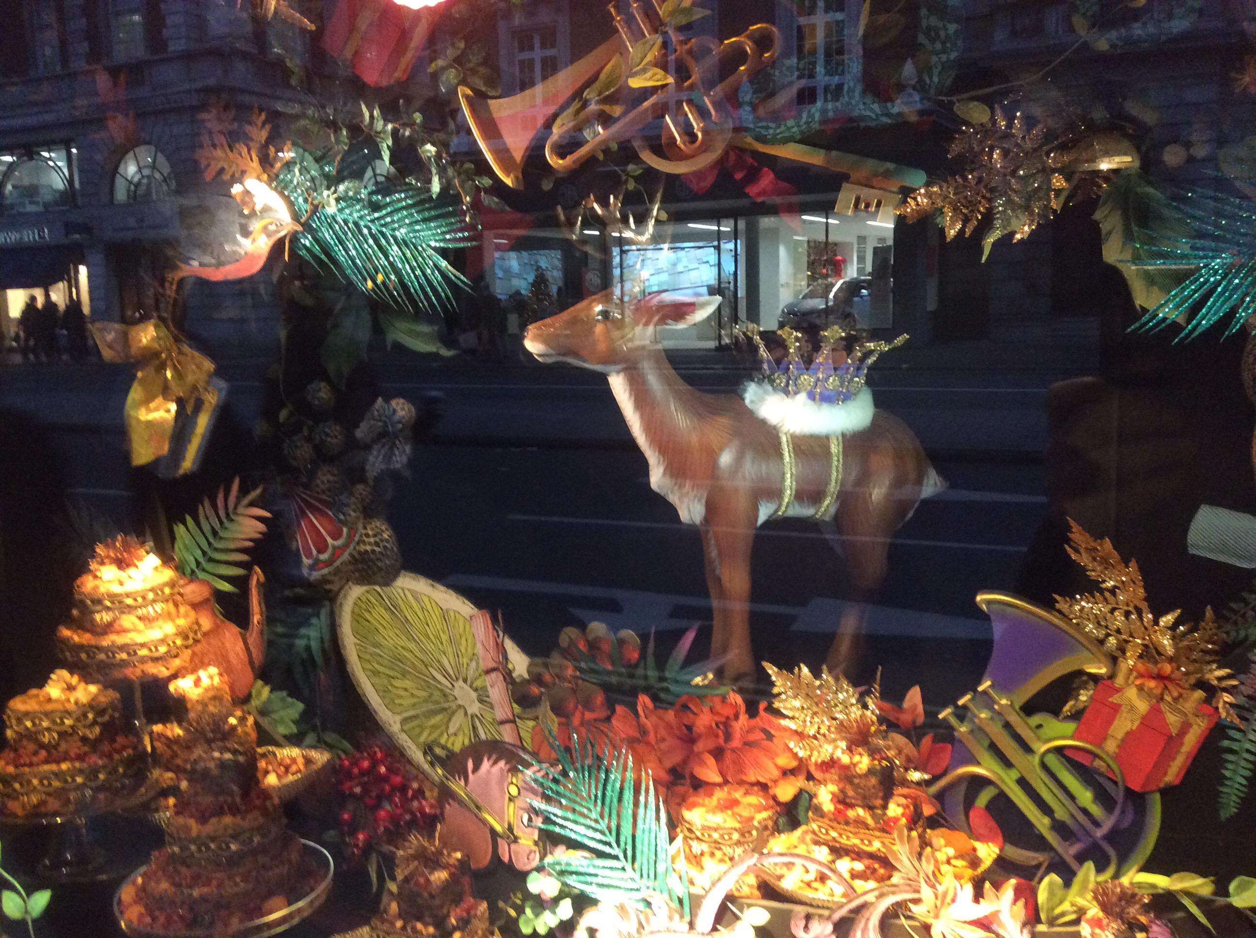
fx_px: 1159
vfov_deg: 44.1
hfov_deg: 56.9
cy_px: 469
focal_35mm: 32
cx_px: 628
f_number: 2.4
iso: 250
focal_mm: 3.3
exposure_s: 1/24
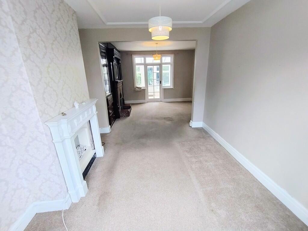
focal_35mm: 16
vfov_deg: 78.1
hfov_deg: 94.5
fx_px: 142
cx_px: 154
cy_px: 116
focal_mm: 1.66
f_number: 2.2
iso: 224
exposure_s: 1/25
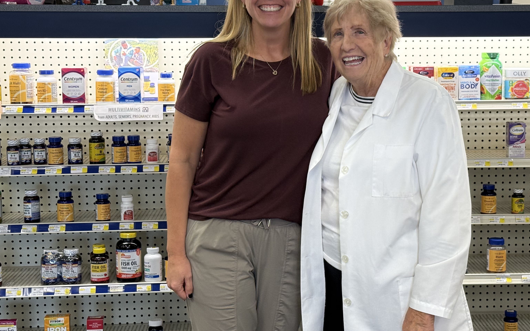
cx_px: 320
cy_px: 132
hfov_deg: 30.5
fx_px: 968
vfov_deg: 19.4
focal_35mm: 67
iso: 100
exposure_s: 1/120
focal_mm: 6.76
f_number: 1.78
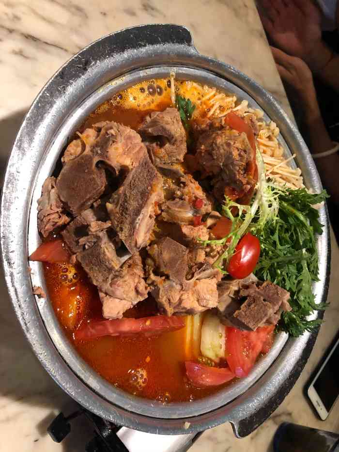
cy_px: 226
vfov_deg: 63.4
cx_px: 170
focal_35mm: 28
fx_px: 366
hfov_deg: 49.8
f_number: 1.8
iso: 64
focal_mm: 3.99
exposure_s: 1/17
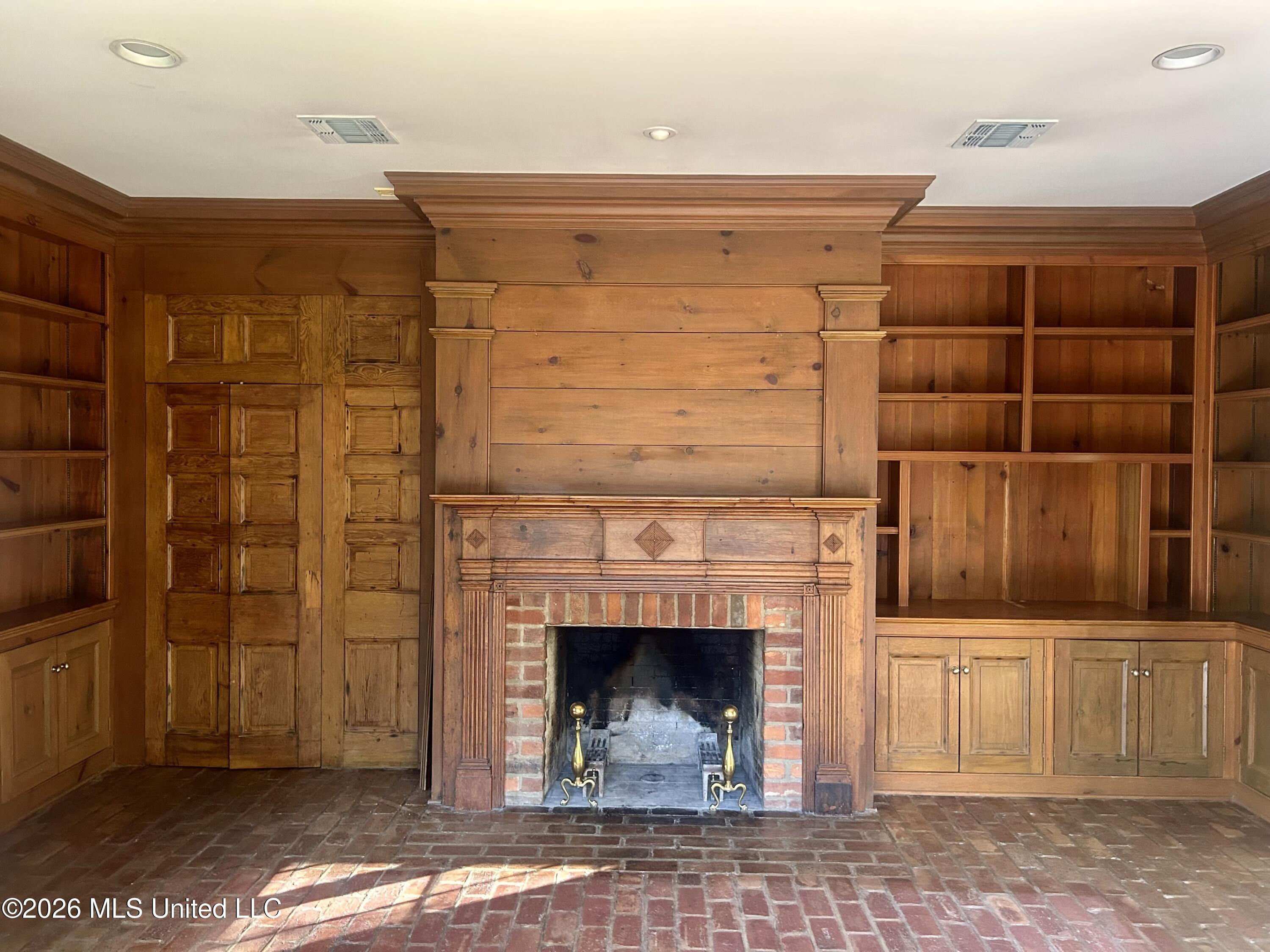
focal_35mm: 26
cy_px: 476
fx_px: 954
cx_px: 635
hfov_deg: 67.3
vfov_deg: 53.1
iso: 250
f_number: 1.5
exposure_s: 1/60
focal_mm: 5.7
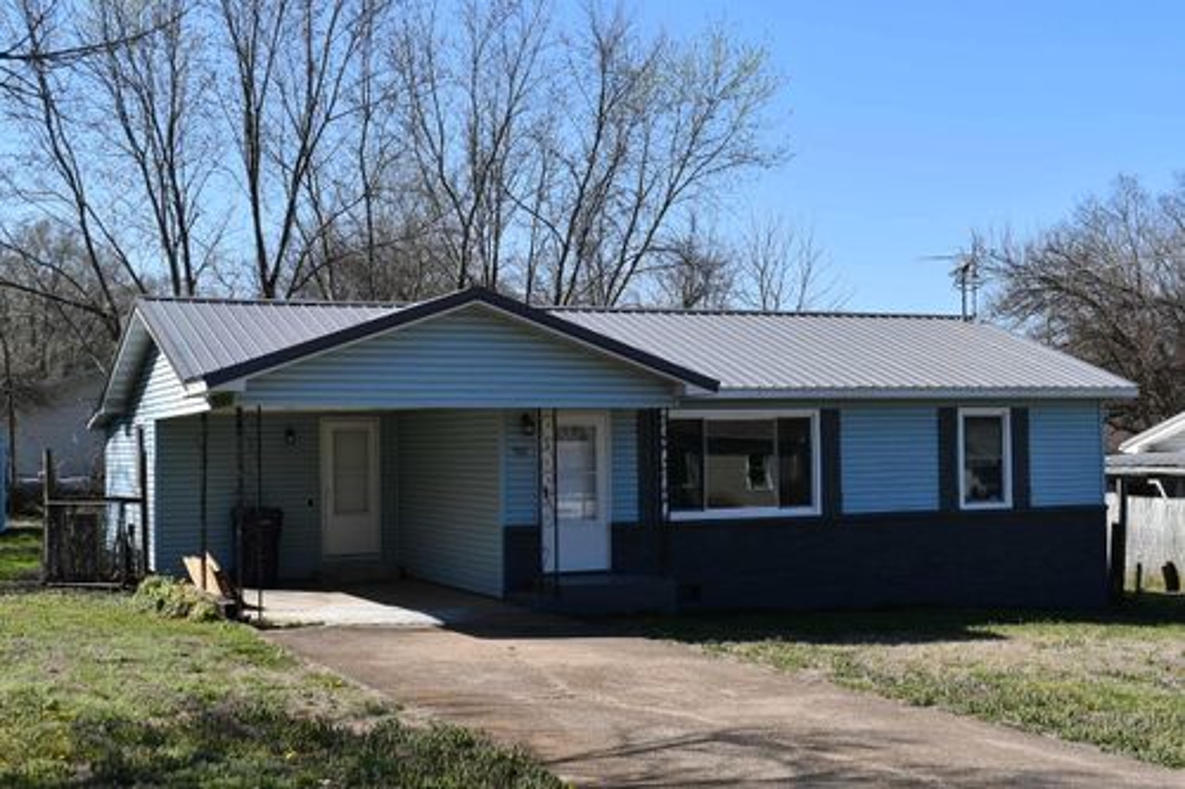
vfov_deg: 28.1
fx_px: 1579
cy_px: 394
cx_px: 592
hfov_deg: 41.1
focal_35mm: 48
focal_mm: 32
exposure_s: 1/320
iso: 100
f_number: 9
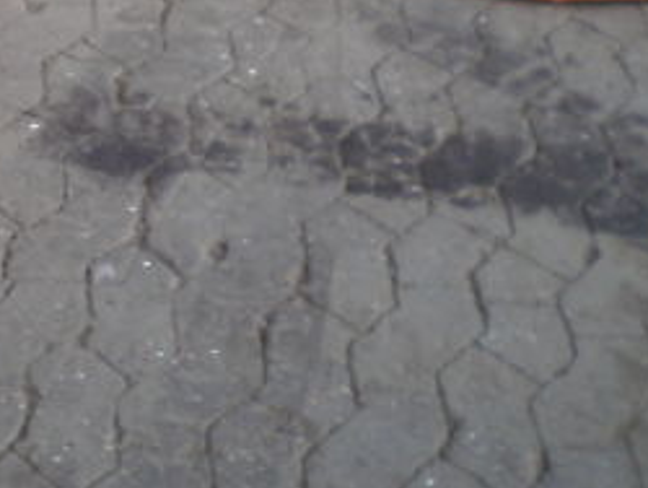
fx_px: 1724
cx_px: -106
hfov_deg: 20.1
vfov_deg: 15.8
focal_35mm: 92
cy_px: -10
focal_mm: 6.3
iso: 125
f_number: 3.1
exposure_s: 1/15
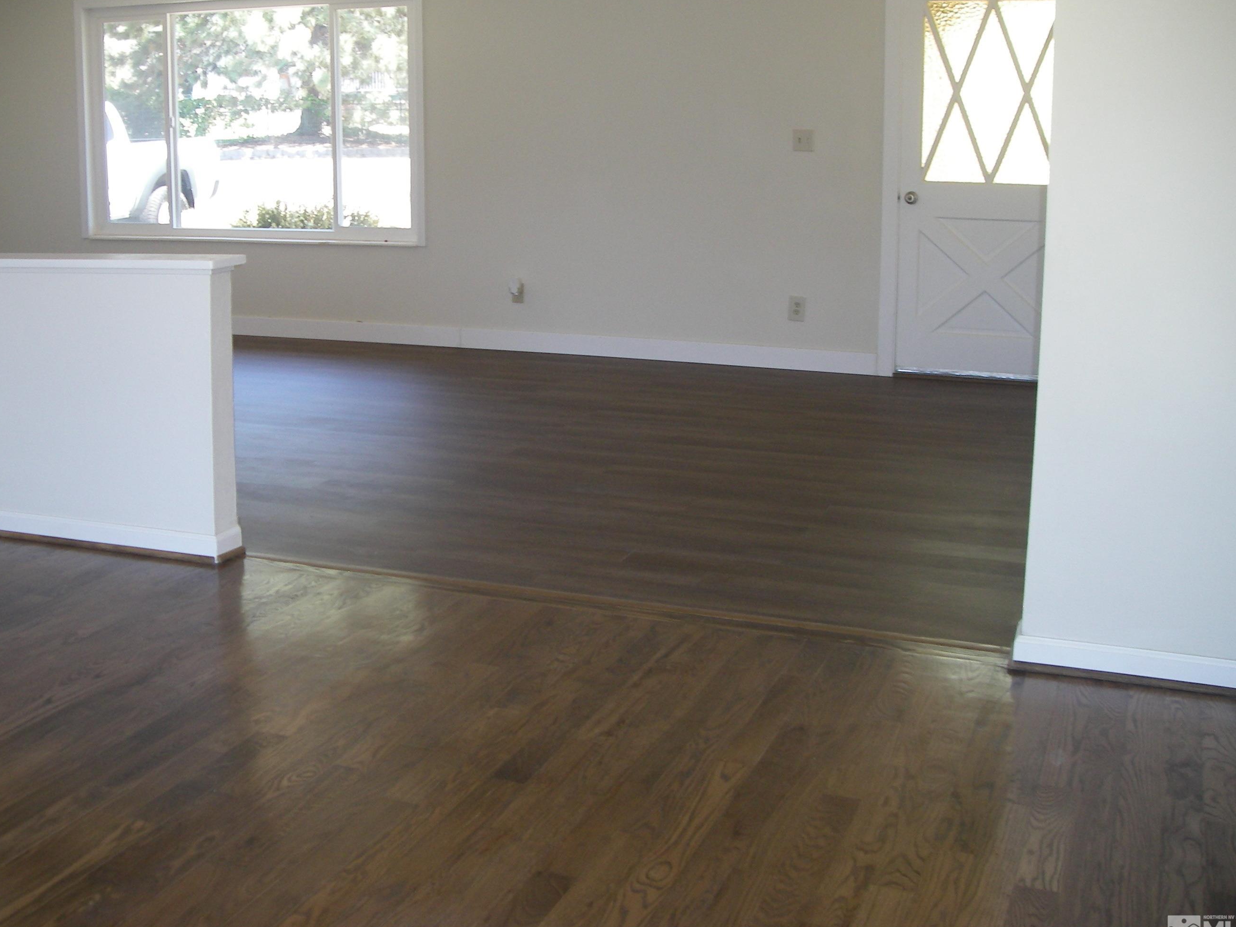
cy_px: 393
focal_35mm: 45
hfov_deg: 42.0
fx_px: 1607
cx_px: 528
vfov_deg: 32.1
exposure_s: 1/50
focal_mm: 6.2
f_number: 2.7
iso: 100
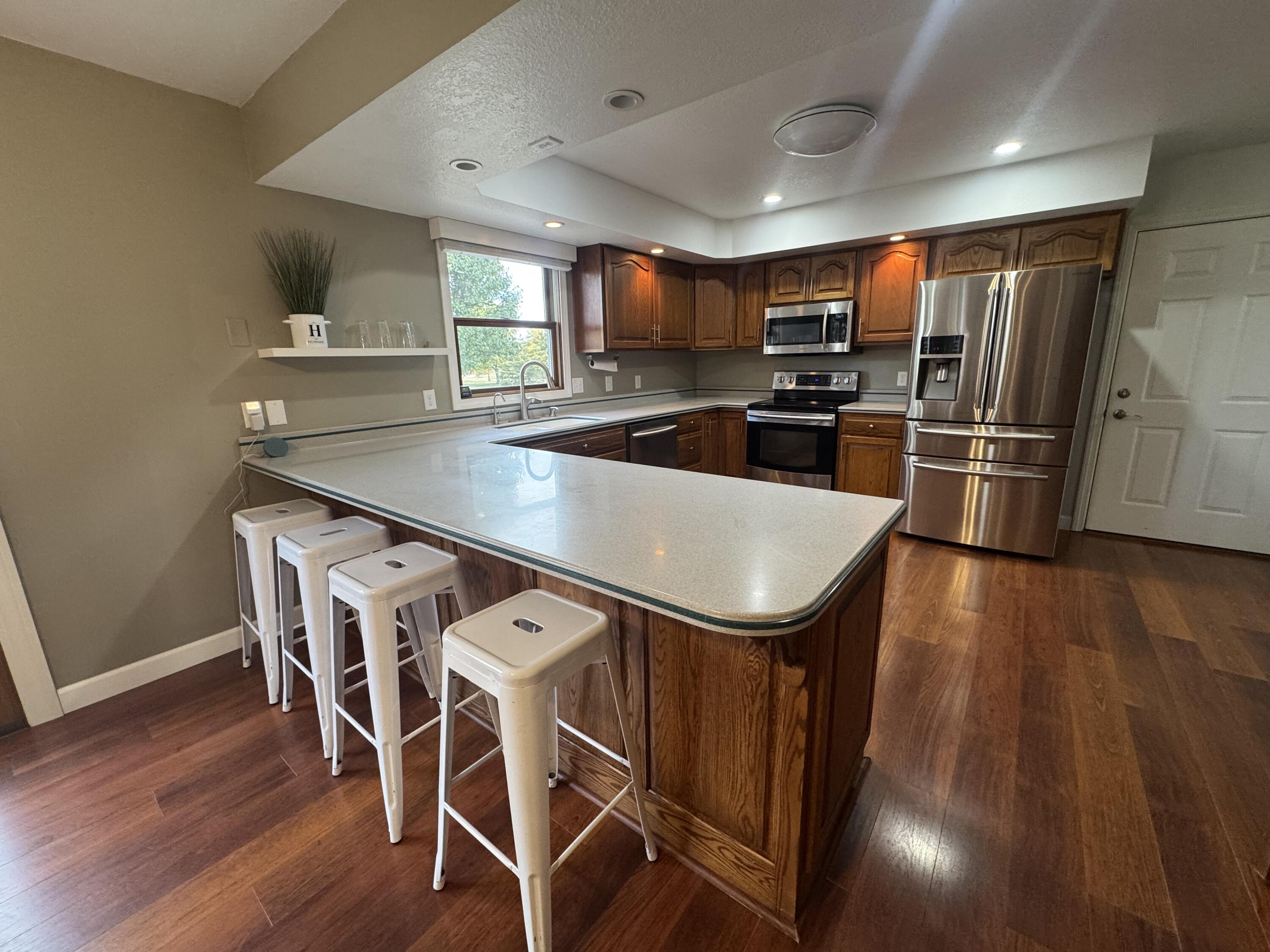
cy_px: 476
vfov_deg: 85.7
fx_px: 514
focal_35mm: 14
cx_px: 635
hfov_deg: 102.1
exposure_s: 1/60
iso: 200
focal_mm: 2.22
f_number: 2.2
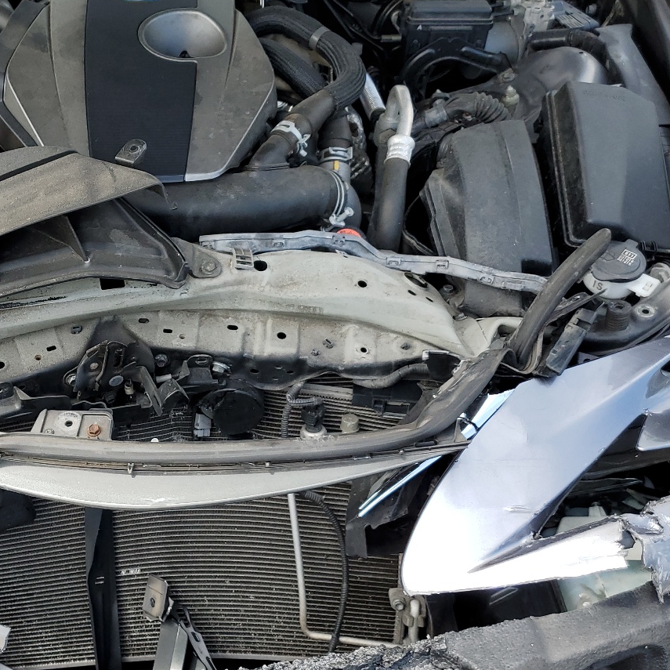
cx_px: 129
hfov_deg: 37.7
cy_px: 350
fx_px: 942
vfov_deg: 39.2
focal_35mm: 43
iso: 50
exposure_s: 1/1000
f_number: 1.5
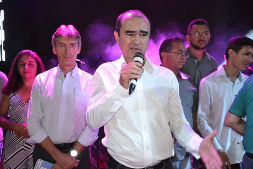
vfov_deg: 40.0
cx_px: 126
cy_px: 84
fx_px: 232
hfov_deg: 57.2
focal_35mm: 33
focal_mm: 22
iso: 2000
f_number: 3.8
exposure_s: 1/60
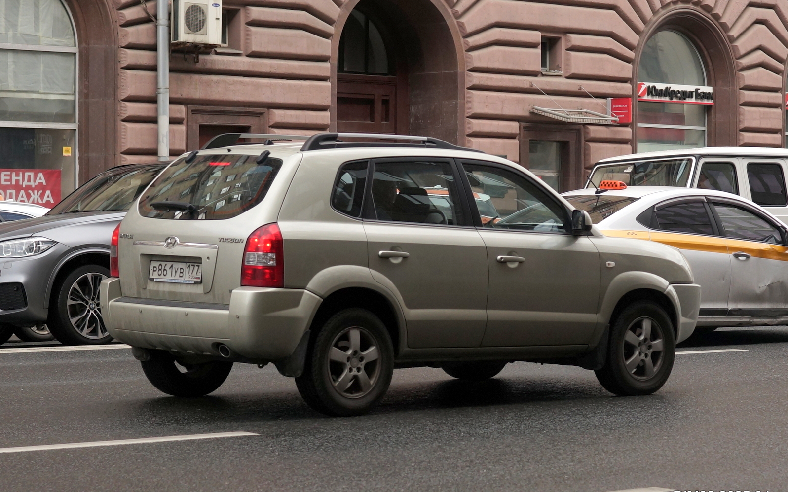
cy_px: 258
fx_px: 1095
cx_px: 394
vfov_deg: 25.3
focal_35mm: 51
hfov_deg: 39.6
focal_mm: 50
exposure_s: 1/1000
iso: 400
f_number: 4.5
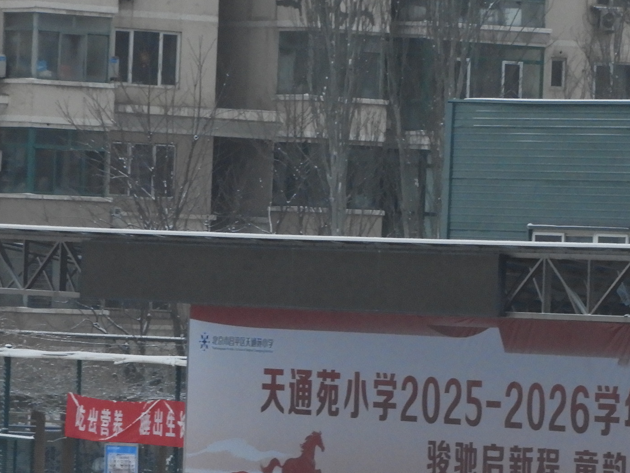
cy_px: 468
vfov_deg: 3.7
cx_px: 590
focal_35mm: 399
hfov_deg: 5.0
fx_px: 7261
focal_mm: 30.5
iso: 400
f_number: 5.2
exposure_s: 1/15
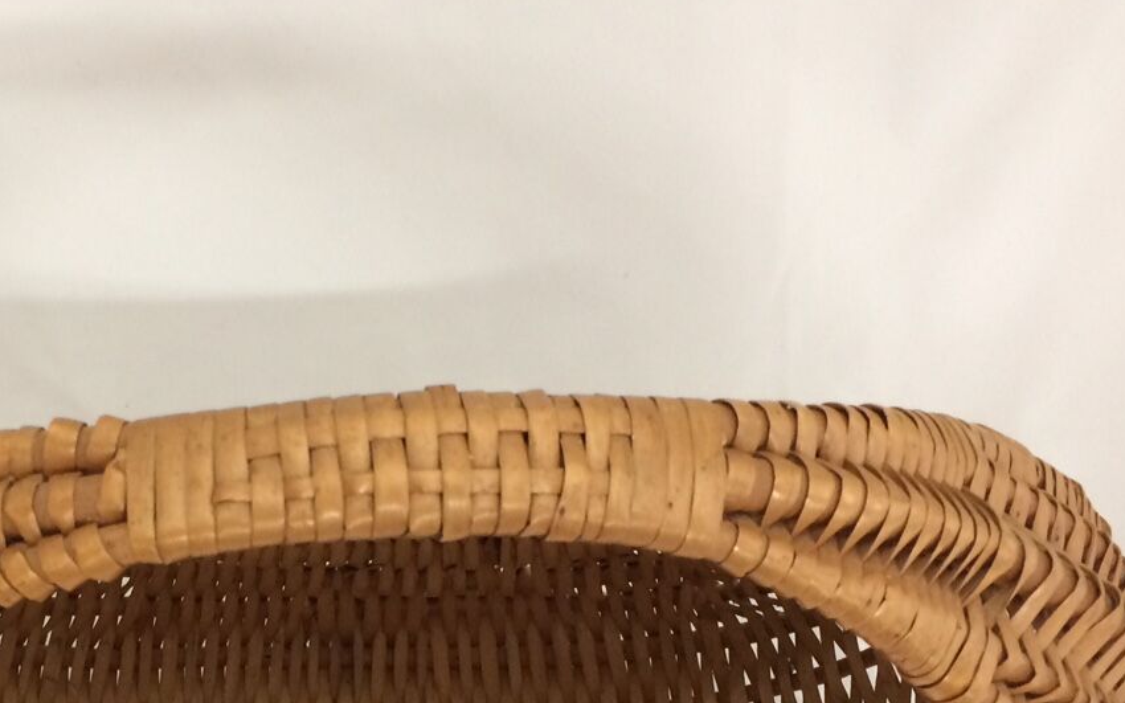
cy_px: 667
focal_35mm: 59
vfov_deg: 21.4
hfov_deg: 33.7
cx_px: 253
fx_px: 1809
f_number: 2.2
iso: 200
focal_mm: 4.15
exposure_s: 1/33
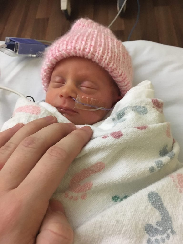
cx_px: 92
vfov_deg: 61.7
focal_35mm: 29
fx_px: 204
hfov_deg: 48.2
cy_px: 122
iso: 320
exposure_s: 1/15
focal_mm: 4.15
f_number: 2.2
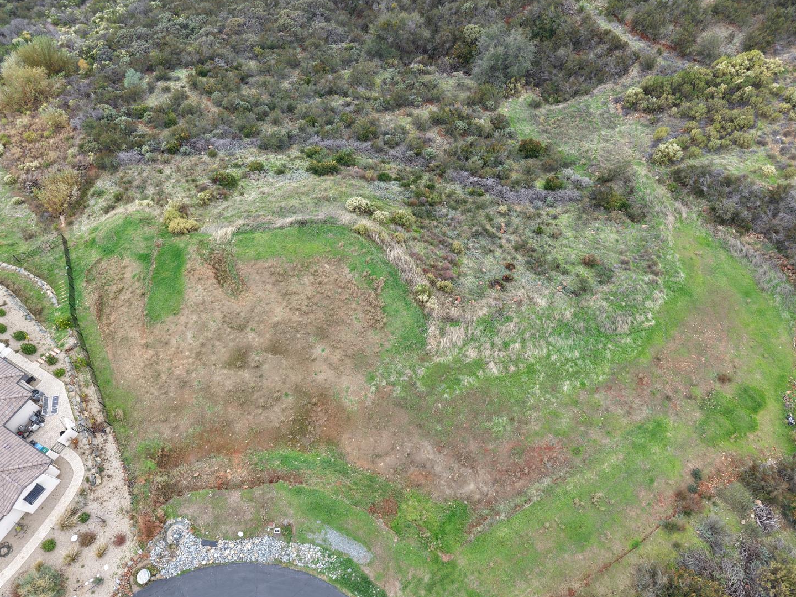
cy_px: 288
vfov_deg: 54.9
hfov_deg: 69.4
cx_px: 404
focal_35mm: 25
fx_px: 575
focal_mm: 8.67
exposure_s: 1/120
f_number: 1.8
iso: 100
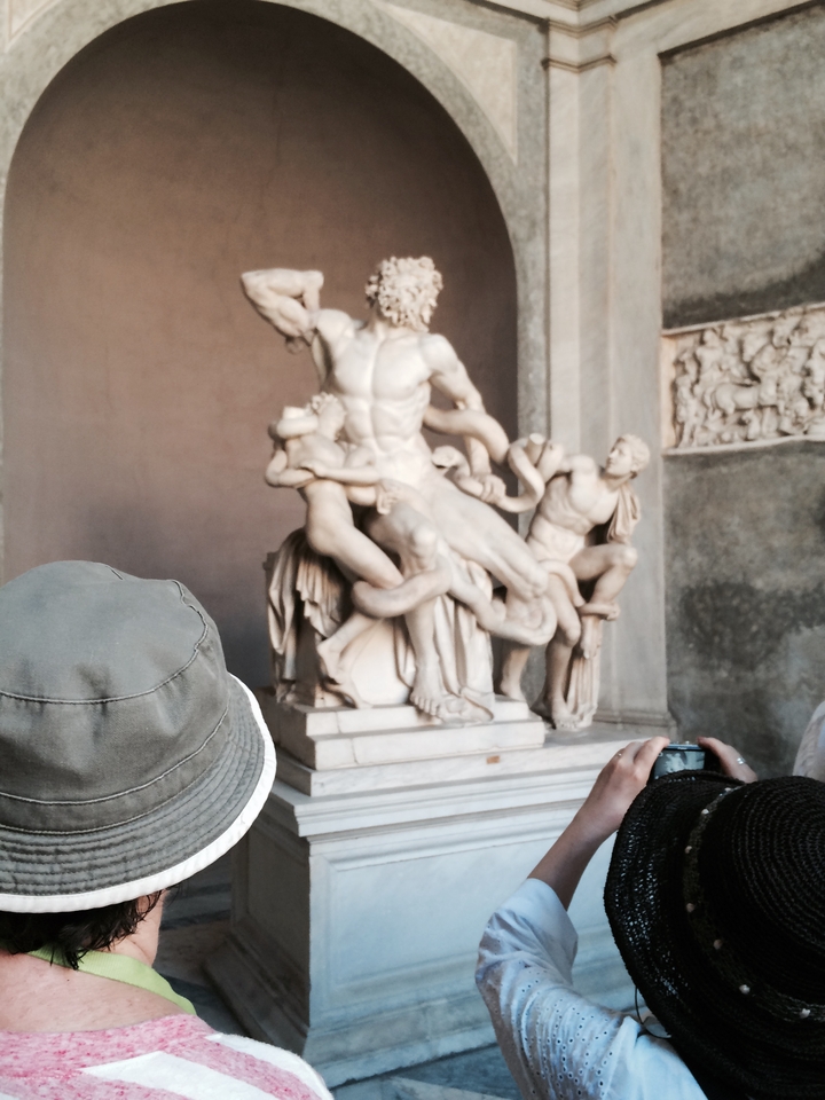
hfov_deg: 48.2
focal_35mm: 29
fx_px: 922
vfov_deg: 61.7
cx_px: 412
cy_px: 550
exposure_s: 1/40
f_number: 2.2
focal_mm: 4.15
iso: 32
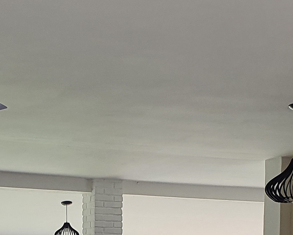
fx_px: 859
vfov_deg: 14.6
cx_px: 128
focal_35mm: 99
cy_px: 338
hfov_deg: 19.4
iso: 64
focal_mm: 4.32
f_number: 2.4
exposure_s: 1/120
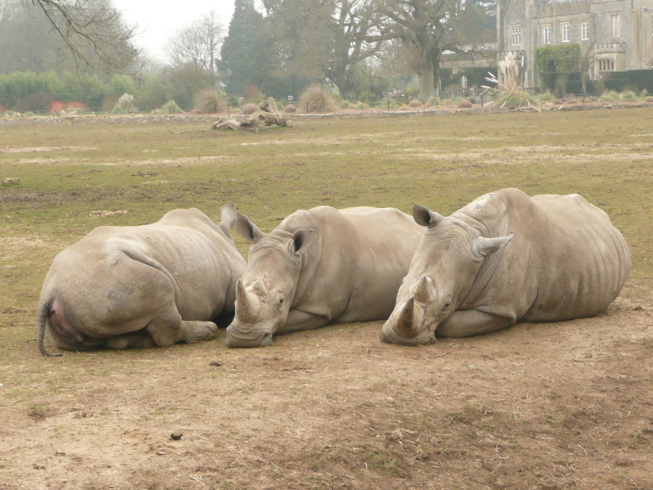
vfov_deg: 16.1
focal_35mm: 92
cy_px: 245
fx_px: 1735
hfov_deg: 21.3
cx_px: 326
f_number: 4.5
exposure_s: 1/30
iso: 100
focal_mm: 10.2
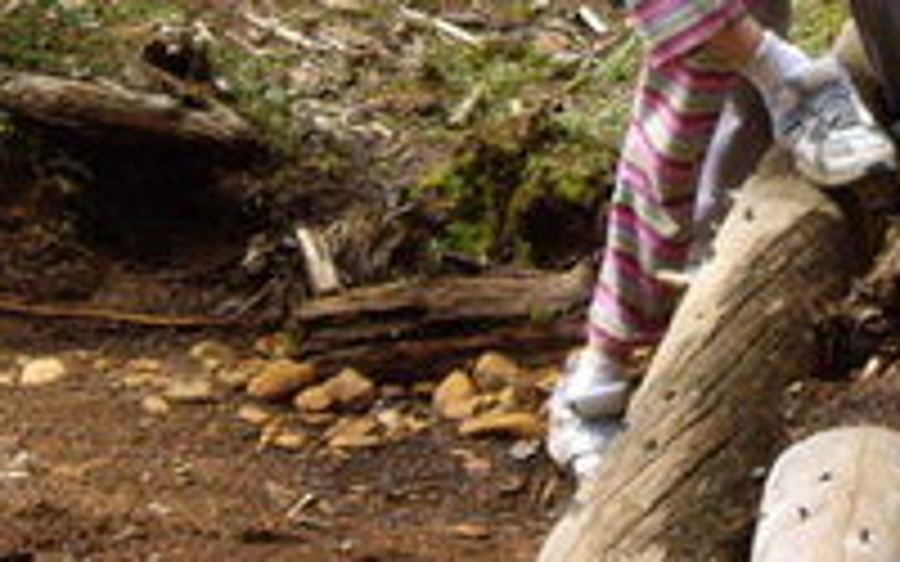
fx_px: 7824
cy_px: -468
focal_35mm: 319
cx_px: 1035
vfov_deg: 4.1
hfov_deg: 6.5
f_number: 4.6
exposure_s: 1/100
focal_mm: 15.3
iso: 200
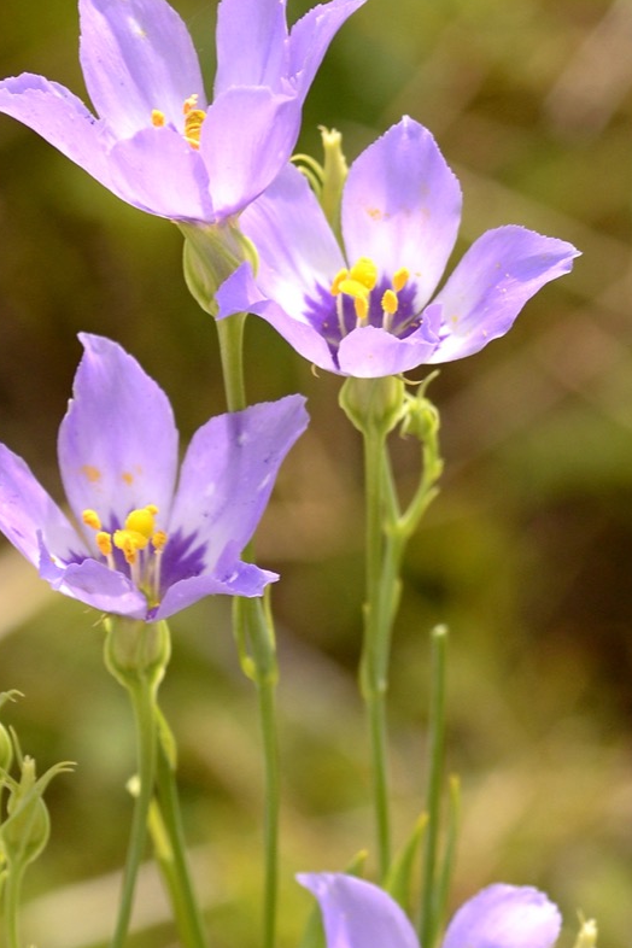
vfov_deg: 5.8
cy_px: 527
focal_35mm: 355
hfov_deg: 3.9
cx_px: 218
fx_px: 9341
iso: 400
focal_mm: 155
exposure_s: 1/800
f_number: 8
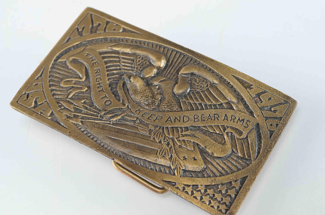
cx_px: 162
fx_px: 541
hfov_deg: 33.5
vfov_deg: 22.5
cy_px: 108
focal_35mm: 60
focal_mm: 40
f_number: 9
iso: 100
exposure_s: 1/80
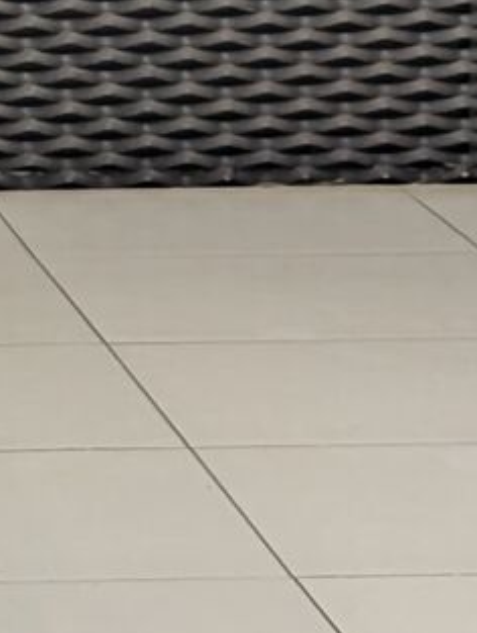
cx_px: -422
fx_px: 5383
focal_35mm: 294
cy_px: -49
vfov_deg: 6.7
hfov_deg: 5.0
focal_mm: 6.81
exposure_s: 1/144
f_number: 1.85
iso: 41
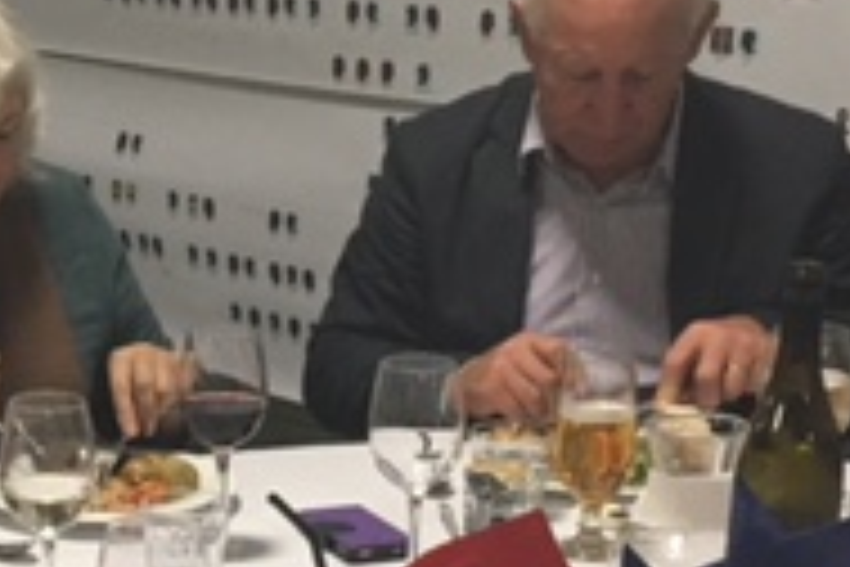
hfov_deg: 19.3
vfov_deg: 13.3
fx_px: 2408
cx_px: -40
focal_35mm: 102
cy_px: 504
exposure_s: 1/20
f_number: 2.2
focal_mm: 4.15
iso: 200
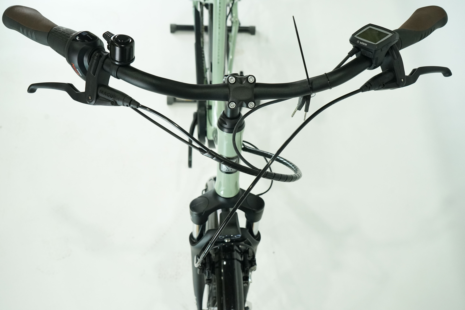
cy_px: 155
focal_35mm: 33
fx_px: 426
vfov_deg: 40.0
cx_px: 232
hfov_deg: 57.2
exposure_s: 1/200
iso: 2500
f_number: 6.3
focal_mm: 33
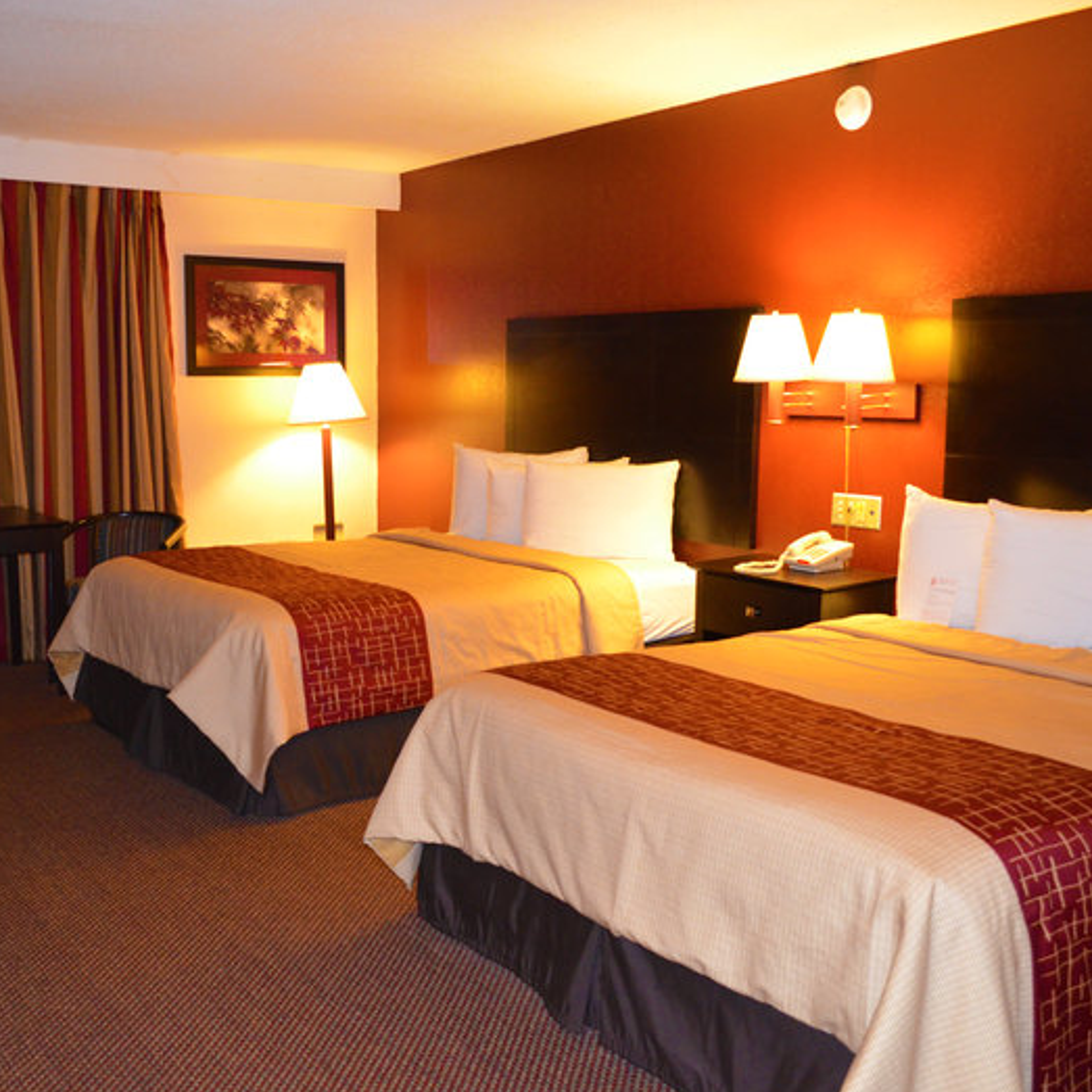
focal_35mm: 35
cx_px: 430
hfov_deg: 46.9
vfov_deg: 47.2
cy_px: 550
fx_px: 1249
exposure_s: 1/60
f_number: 3.5
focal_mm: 18
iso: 2200
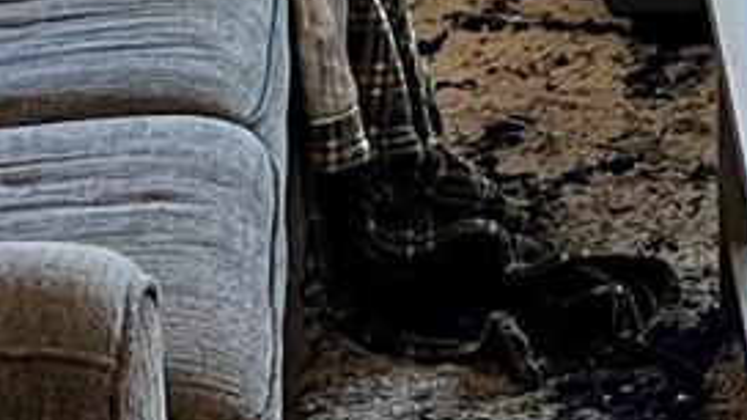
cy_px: -791
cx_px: 1315
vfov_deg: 5.4
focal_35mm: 213
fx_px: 4219
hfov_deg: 9.6
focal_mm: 5.1
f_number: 1.6
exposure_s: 1/60
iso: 100
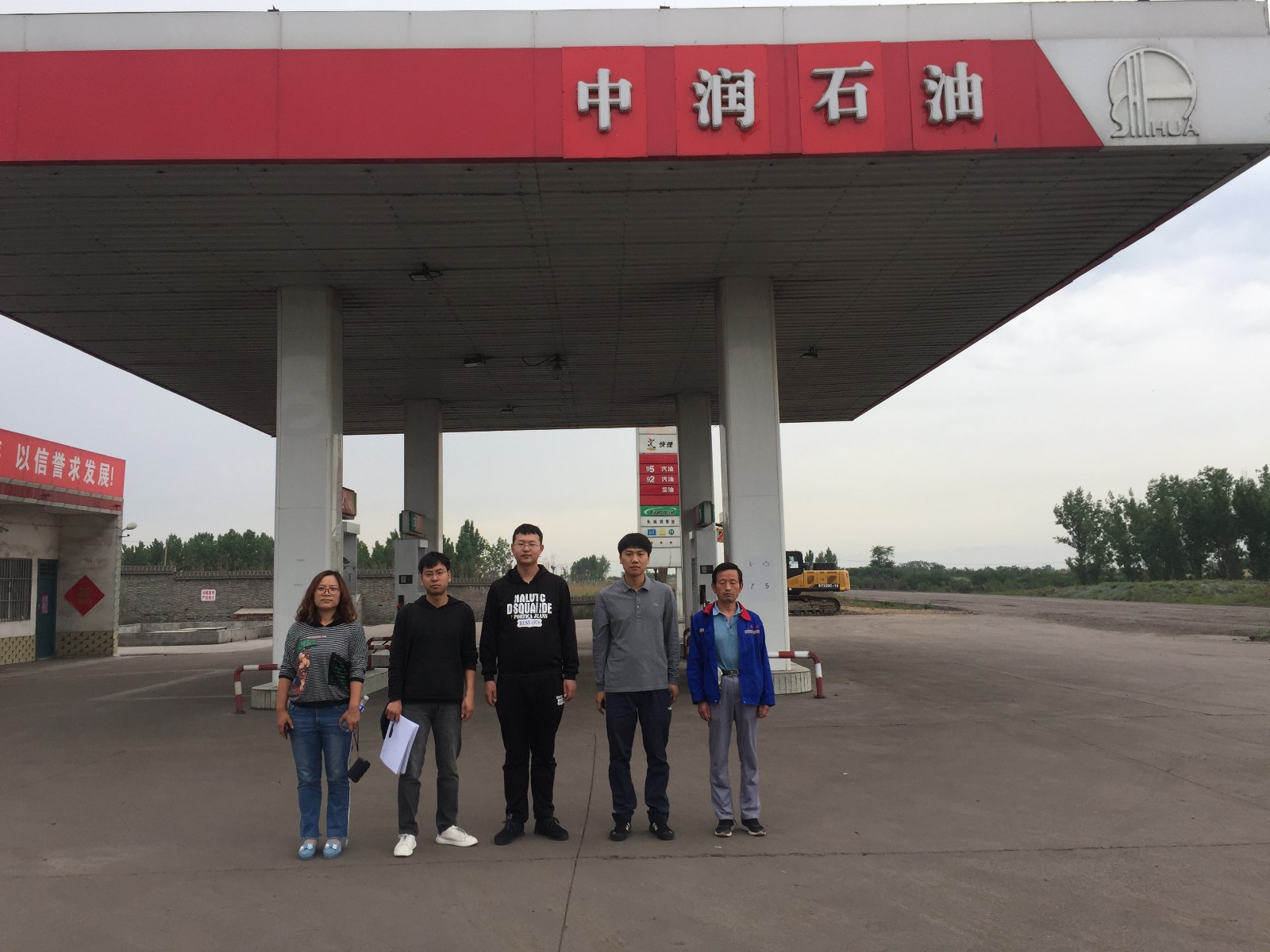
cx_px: 635
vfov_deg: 48.2
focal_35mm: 29
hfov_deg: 61.7
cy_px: 476
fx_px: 1064
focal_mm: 4.15
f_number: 2.2
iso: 32
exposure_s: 1/670
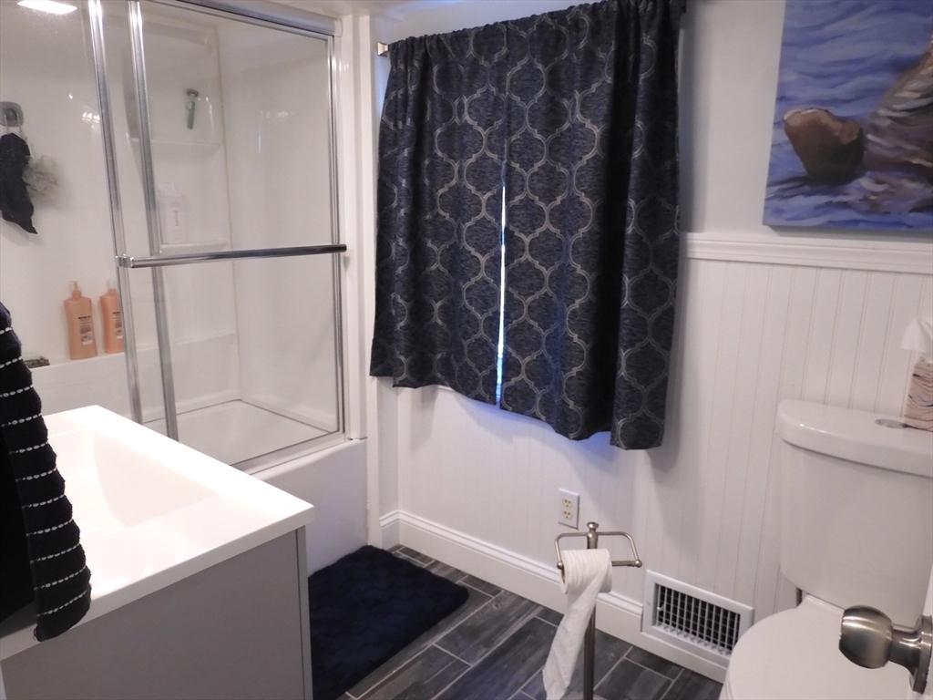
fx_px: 647
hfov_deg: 71.6
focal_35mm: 24
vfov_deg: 56.8
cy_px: 350
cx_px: 466
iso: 320
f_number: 3.4
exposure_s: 1/30
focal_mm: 4.3
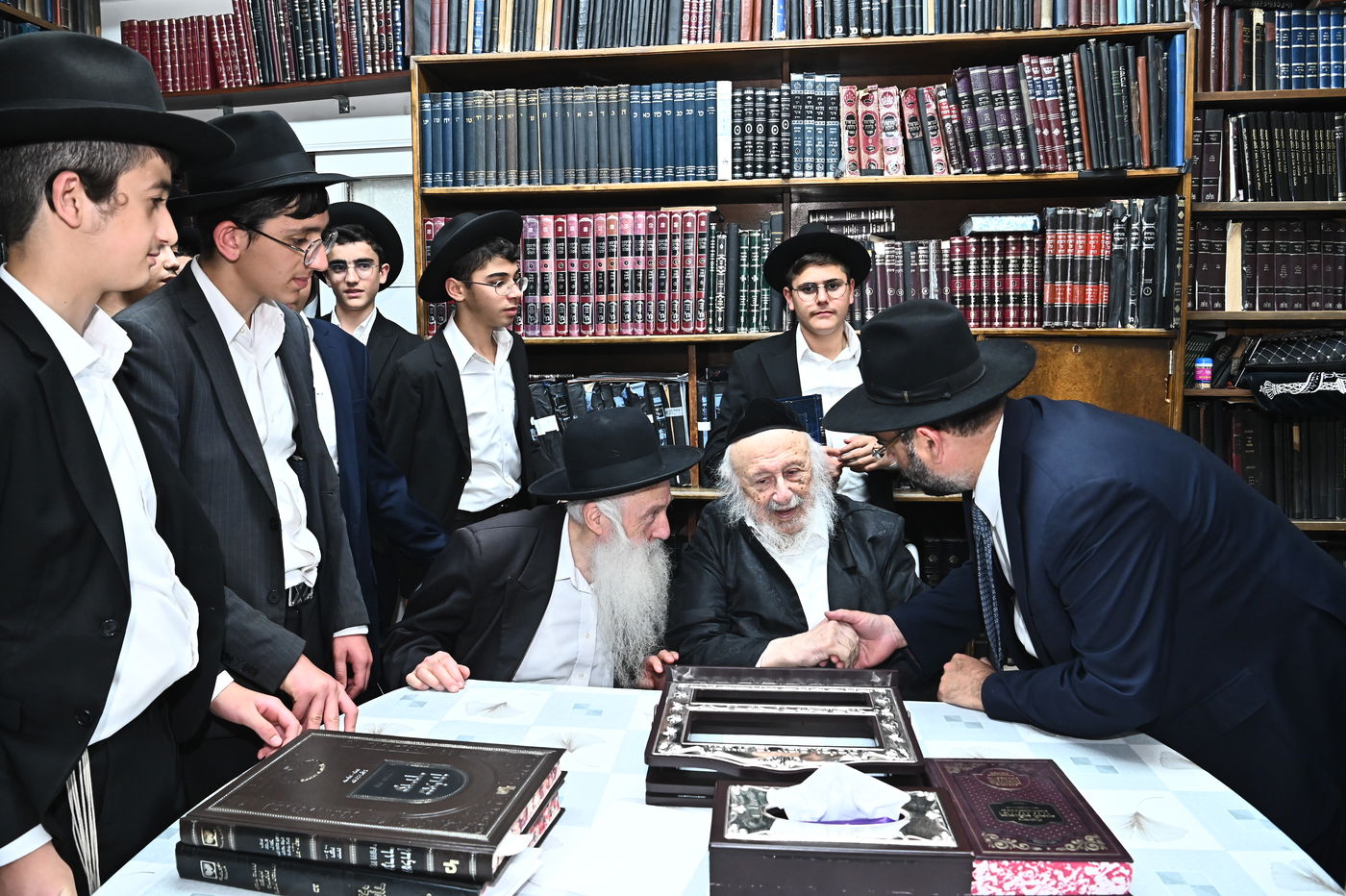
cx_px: 673
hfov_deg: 73.8
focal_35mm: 24
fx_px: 897
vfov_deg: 53.1
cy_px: 448
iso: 2500
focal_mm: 24
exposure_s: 1/200
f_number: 8
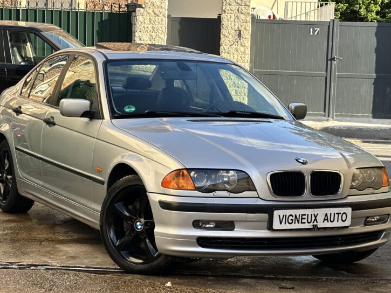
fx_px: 960
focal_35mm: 85
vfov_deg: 17.4
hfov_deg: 23.0
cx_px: 195
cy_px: 159
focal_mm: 9
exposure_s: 1/121
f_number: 2.8
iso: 25
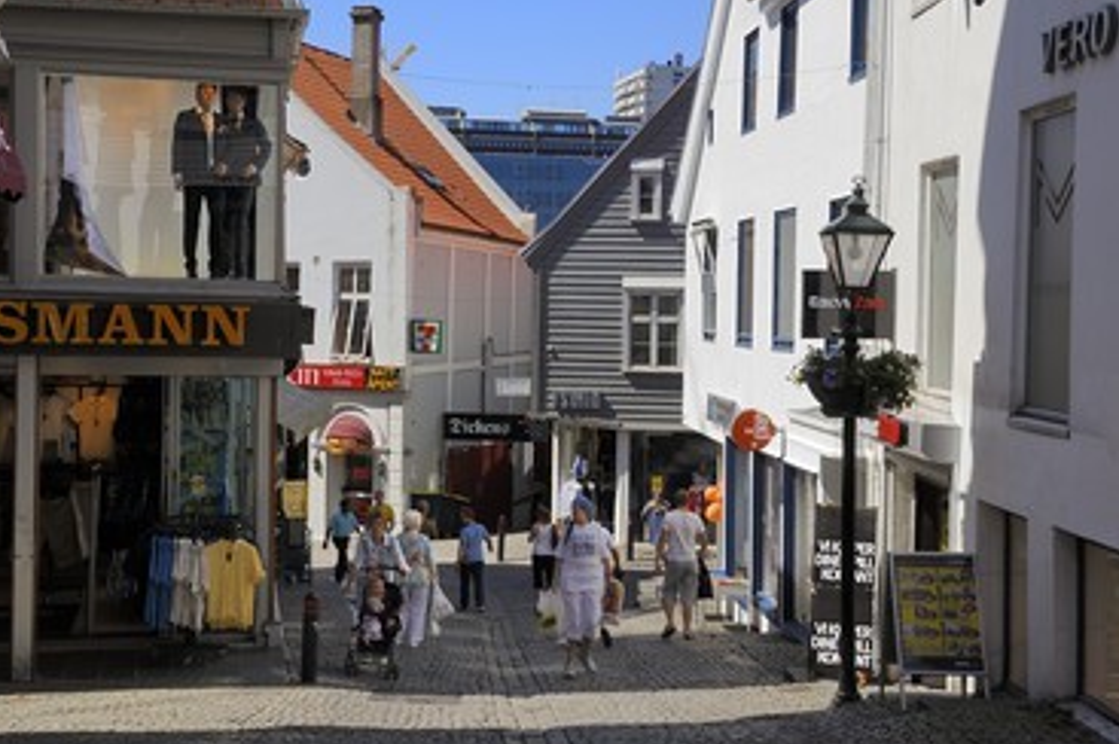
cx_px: 503
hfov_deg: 36.2
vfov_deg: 24.6
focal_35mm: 55
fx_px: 1708
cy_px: 342
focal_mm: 48
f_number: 18
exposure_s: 1/160
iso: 400
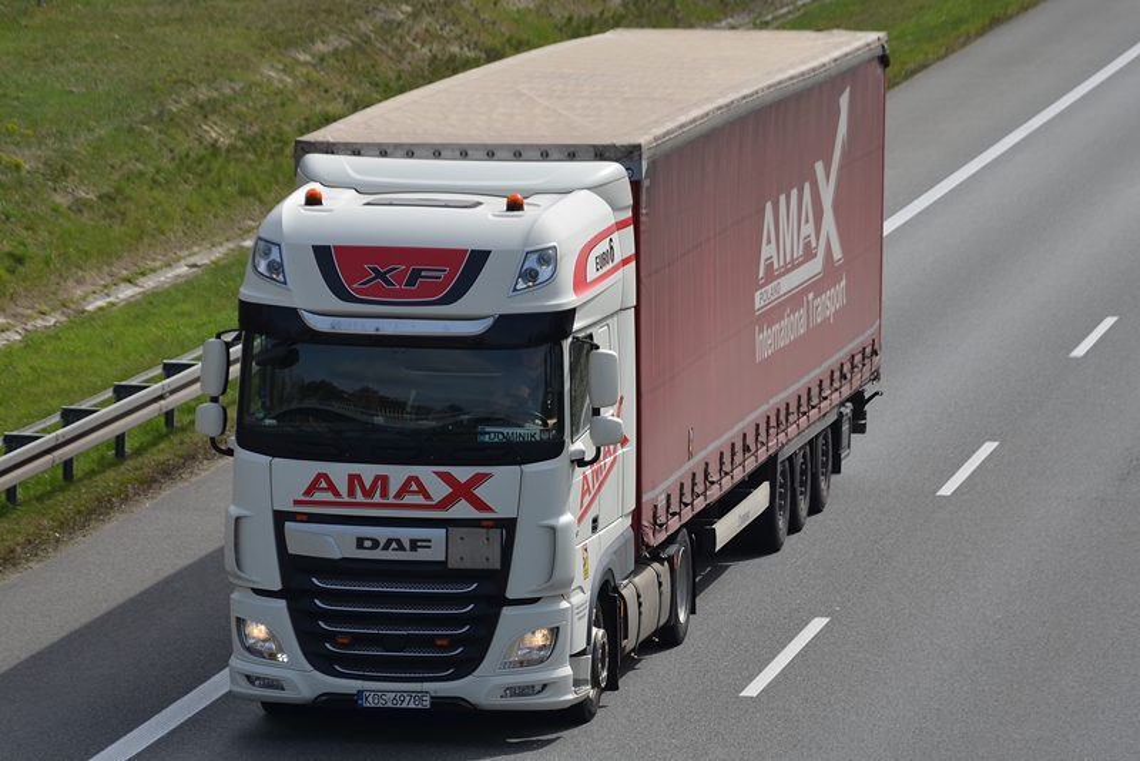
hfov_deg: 13.0
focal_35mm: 158
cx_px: 570
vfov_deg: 8.7
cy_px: 380
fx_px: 4989
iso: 125
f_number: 5.6
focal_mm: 105
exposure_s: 1/800
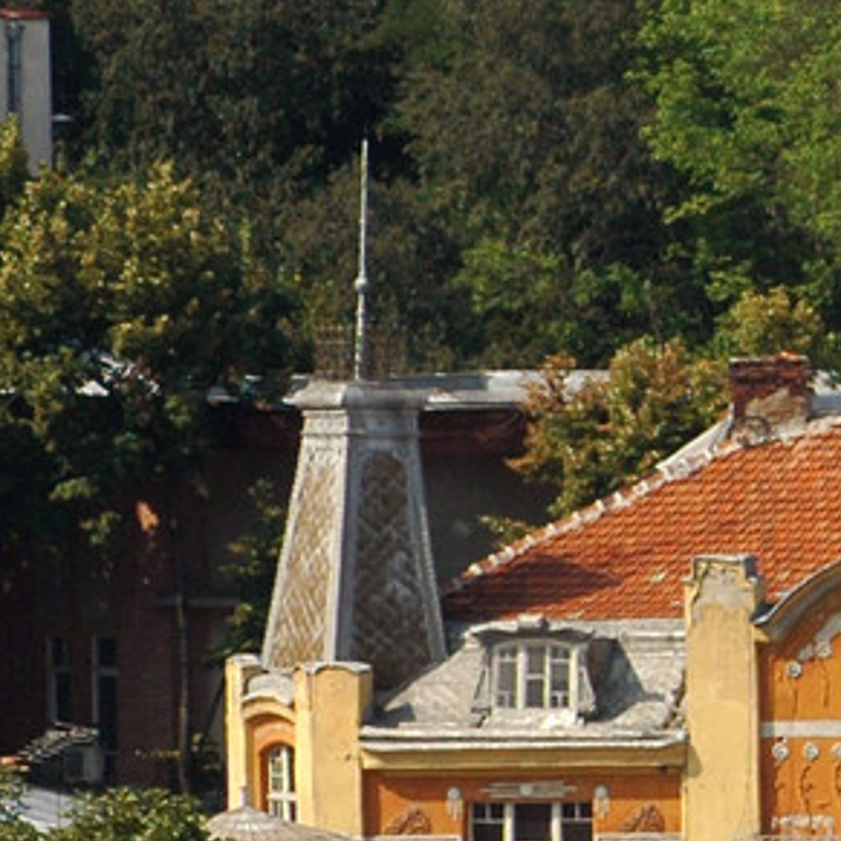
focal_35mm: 1225
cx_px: 2292
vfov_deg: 1.4
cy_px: 525
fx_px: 33681
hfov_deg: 1.4
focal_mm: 175
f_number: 8
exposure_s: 1/400
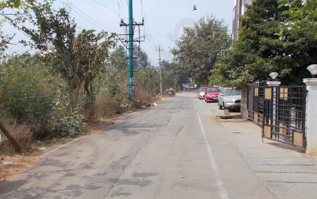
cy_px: 98
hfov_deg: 55.0
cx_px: 132
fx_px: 302
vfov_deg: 36.3
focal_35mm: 35
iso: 80
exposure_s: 1/160
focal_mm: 4.6
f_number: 8
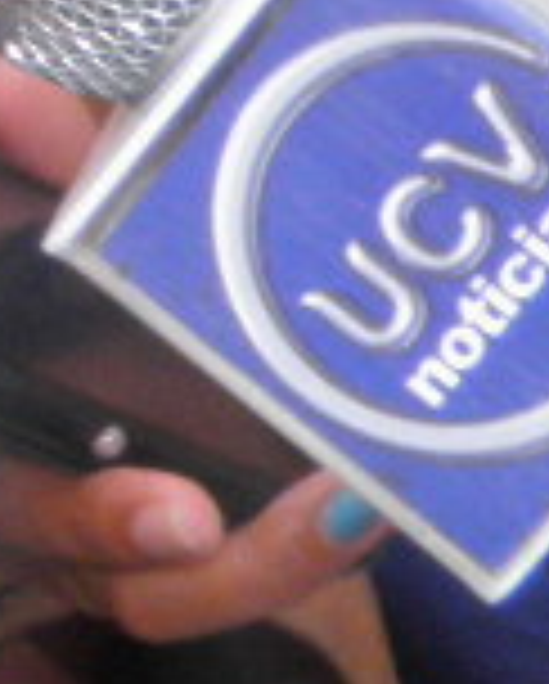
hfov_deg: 5.9
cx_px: -1436
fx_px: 4662
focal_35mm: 230
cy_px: -1418
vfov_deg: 7.4
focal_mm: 4.9
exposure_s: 1/125
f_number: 8
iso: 100
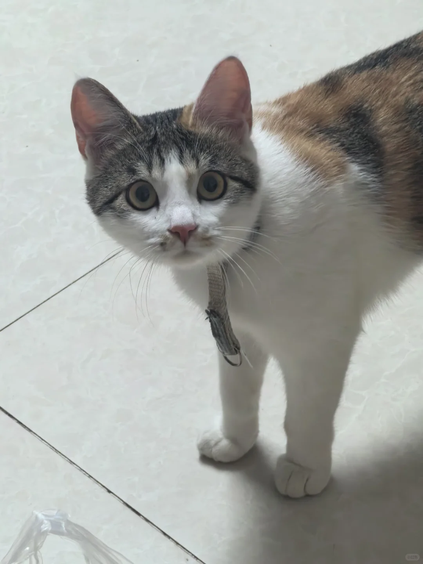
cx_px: 212
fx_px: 2200
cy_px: 282
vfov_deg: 14.6
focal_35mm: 135
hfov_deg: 11.0
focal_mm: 14.45
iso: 400
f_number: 3.4
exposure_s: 1/33.3
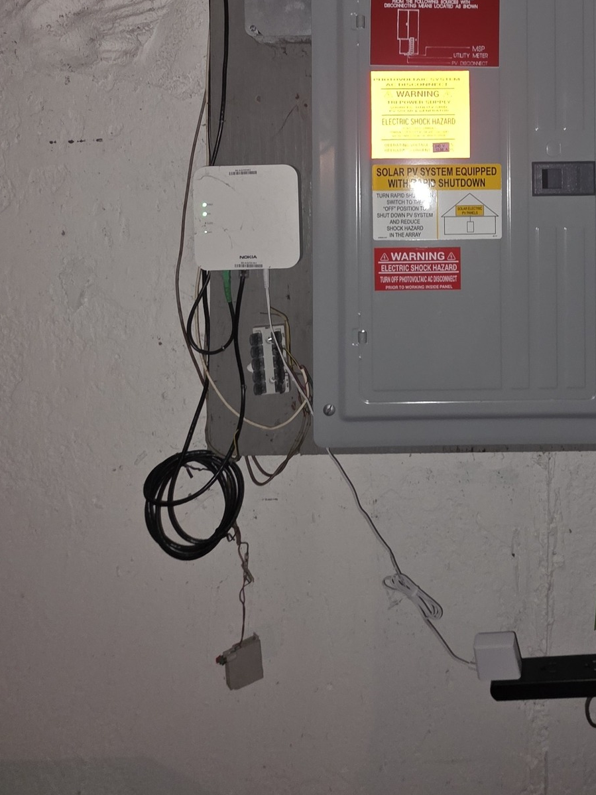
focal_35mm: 25
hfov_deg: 52.6
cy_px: 189
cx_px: 444
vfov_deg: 64.8
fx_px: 574
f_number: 1.9
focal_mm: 2.2
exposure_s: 1/13.9
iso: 2500
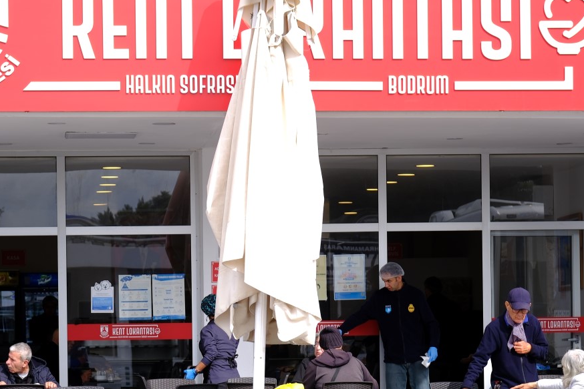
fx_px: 2255
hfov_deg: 14.8
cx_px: 261
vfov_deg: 9.9
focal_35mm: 139
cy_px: 267
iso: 80
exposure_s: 1/500
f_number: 2.8
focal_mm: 50
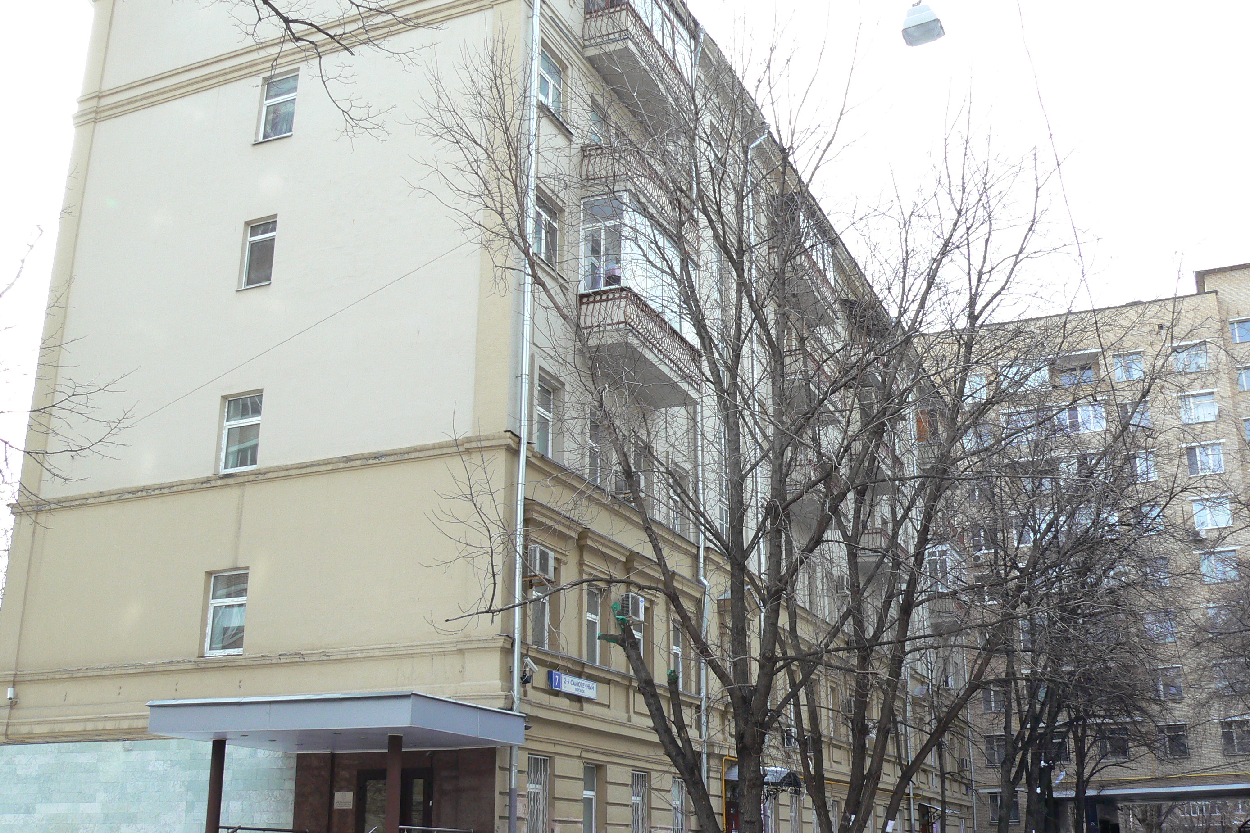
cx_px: 632
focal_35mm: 38
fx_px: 1319
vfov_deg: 35.1
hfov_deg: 50.7
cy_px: 419
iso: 80
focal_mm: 6
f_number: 5
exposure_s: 1/100
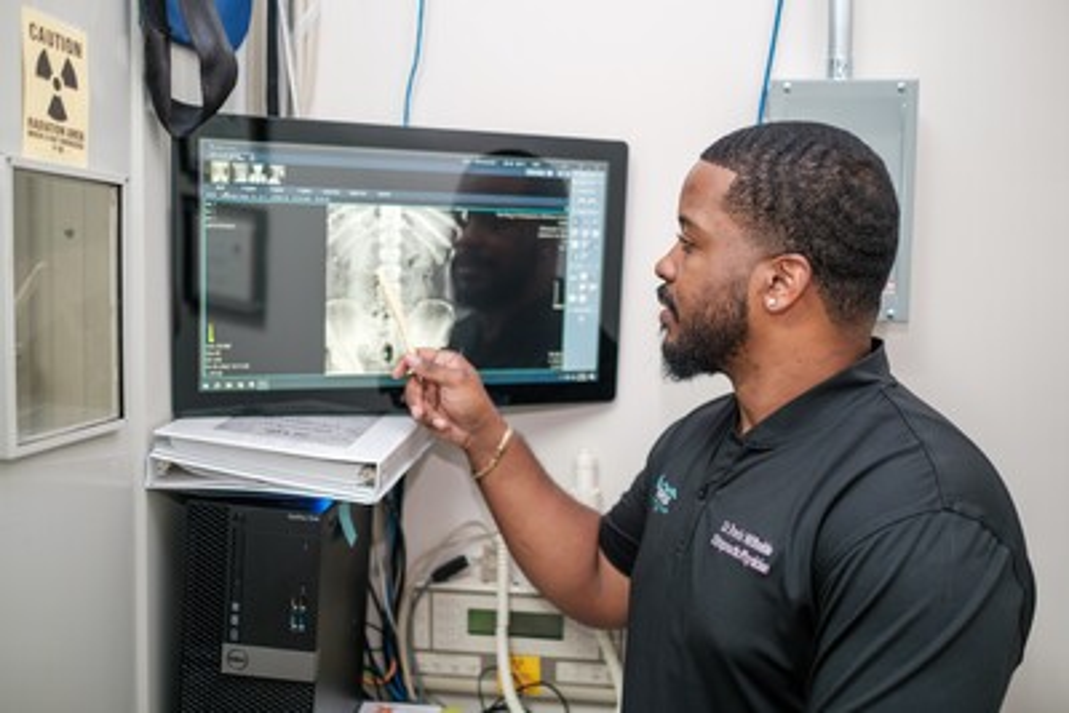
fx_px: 1040
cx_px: 534
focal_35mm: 35
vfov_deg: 37.9
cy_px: 356
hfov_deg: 54.4
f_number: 1.4
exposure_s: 1/125
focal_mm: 23
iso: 200
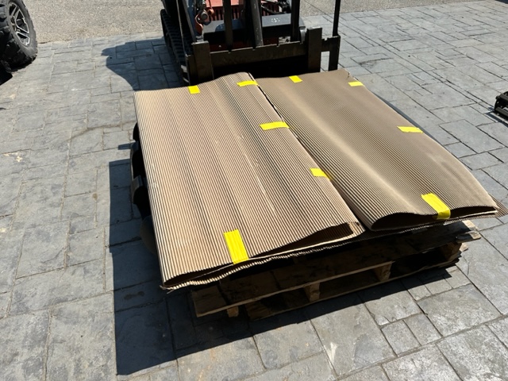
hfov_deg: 71.6
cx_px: 254
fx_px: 352
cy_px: 190
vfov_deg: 56.8
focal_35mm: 24
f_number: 1.78
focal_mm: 6.86
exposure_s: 1/5525
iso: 80
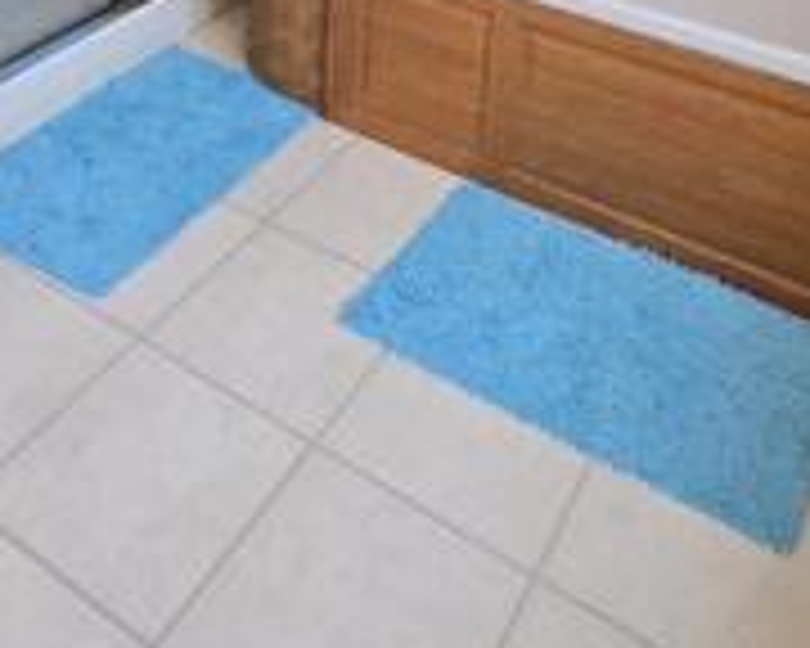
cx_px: 340
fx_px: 983
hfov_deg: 44.6
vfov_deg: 29.5
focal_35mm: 41
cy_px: -191
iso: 200
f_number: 2.2
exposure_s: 1/100
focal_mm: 2.2
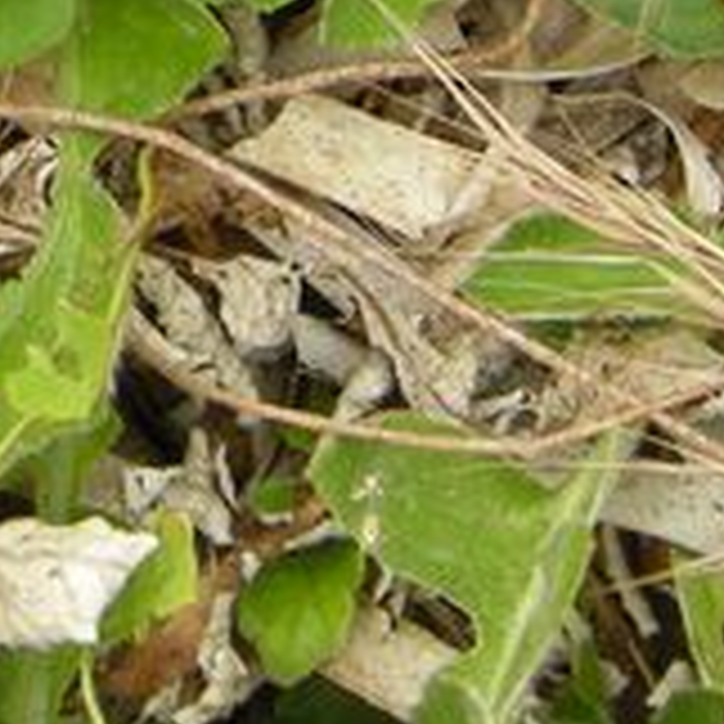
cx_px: -247
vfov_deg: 8.7
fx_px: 4543
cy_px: -589
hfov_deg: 9.0
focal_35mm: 192
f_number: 3.8
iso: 64
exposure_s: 1/81.1
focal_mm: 7.5
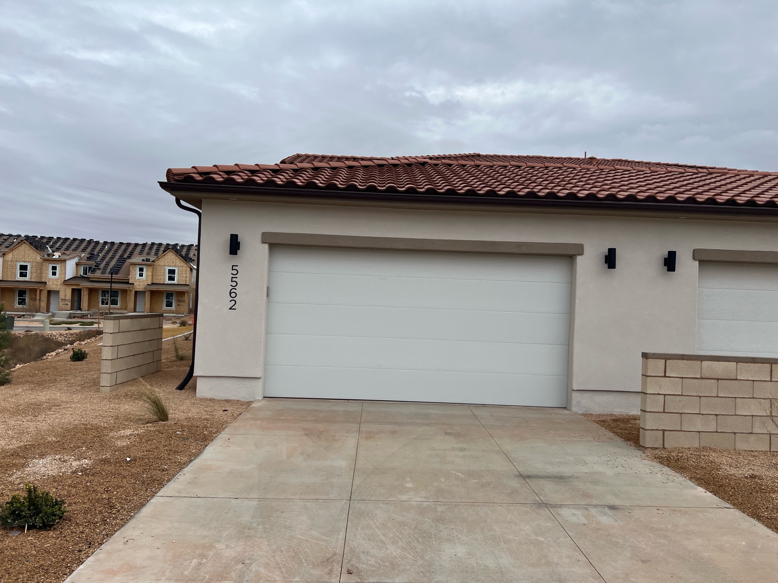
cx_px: 389
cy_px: 292
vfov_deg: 53.1
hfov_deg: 67.3
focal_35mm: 26
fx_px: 584
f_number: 1.5
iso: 50
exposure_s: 1/1252
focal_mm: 5.7
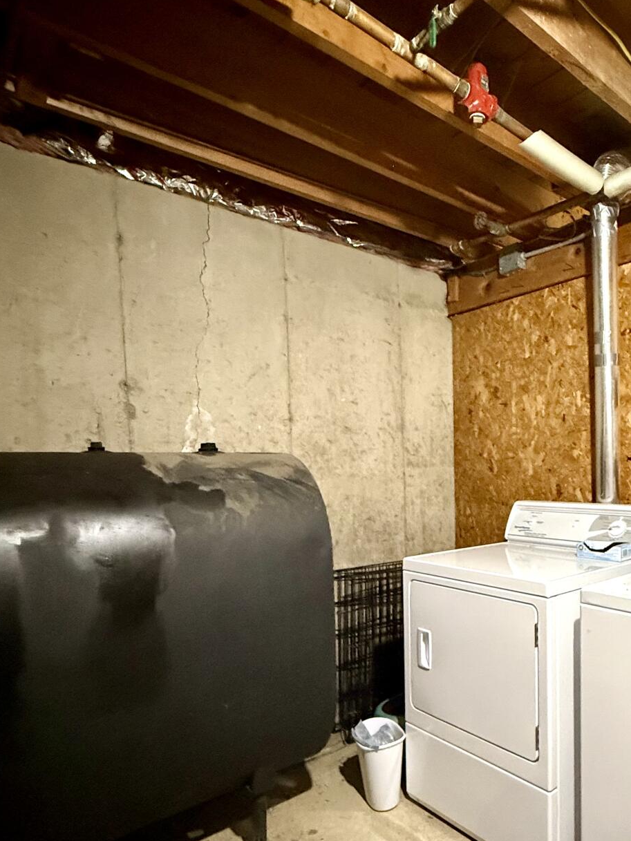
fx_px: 559
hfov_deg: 55.0
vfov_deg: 73.3
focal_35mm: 23
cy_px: 495
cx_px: 499
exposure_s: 1/60
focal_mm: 2.22
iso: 1000
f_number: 2.2
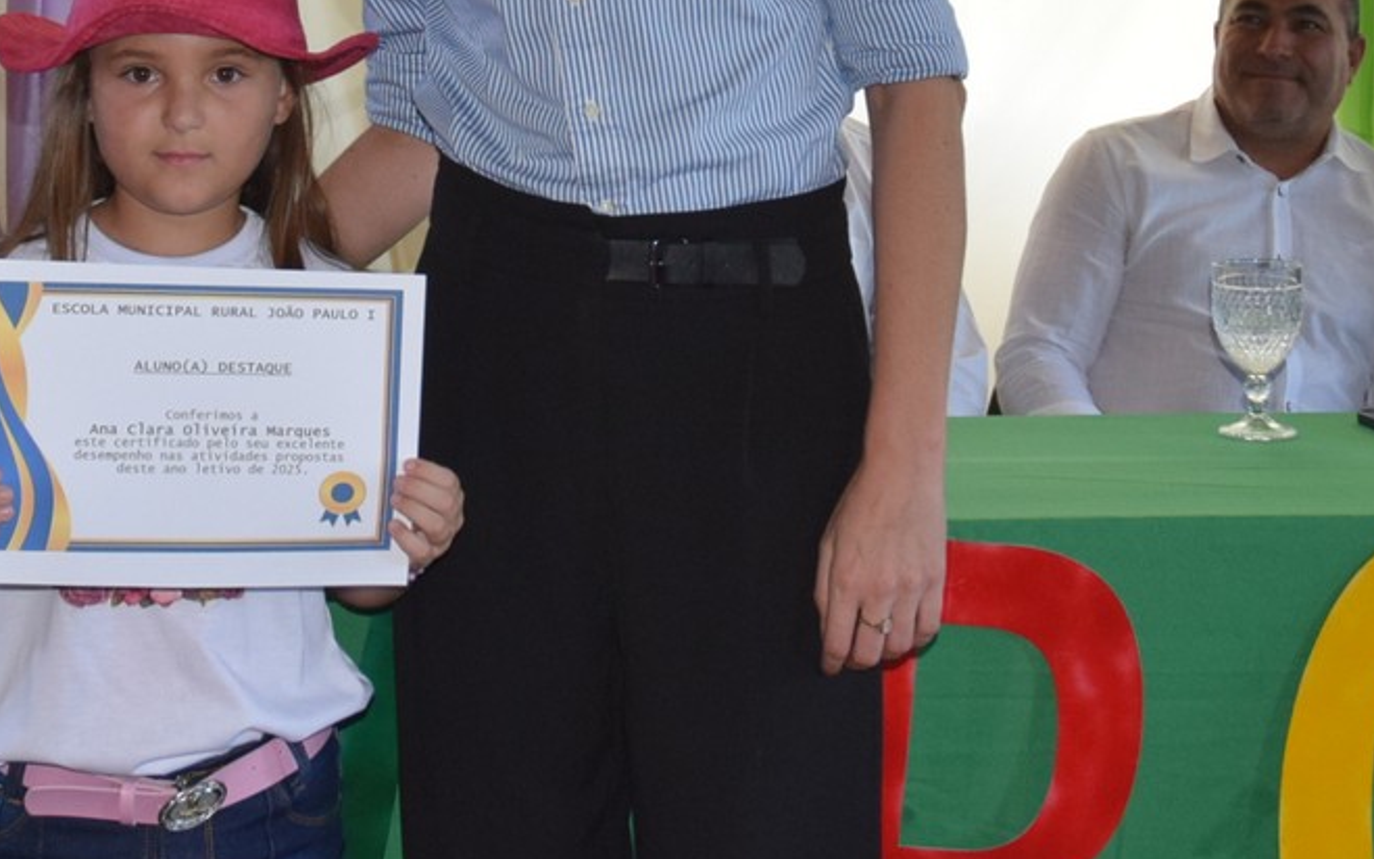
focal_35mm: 75
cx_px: 529
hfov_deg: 27.4
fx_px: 2809
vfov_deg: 16.9
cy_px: -67
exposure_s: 1/125
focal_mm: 18
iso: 800
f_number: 5.6
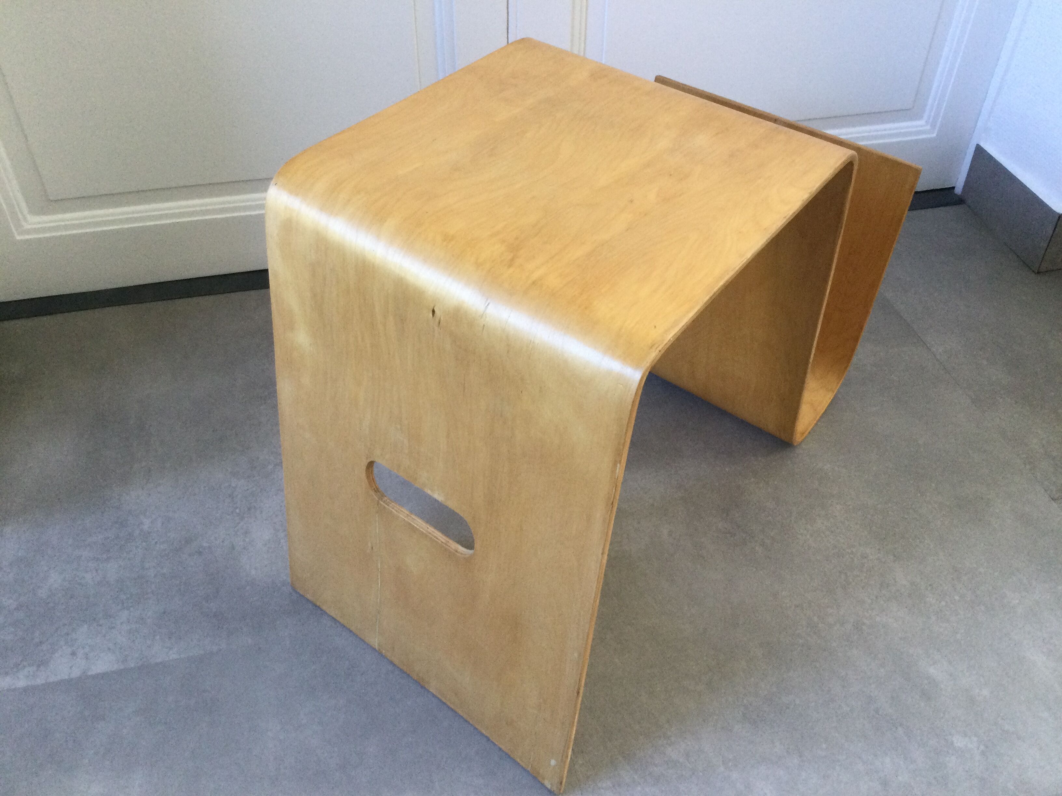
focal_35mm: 31
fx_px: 951
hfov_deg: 58.4
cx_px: 531
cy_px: 398
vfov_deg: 45.4
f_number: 2.4
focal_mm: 3.3
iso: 160
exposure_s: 1/33
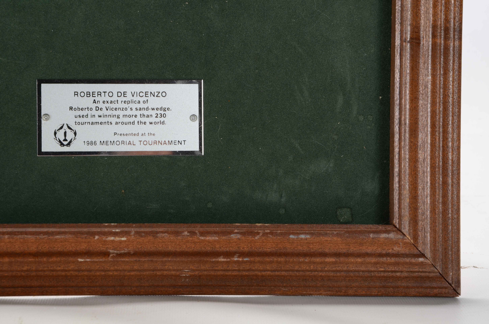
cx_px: 244
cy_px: 162
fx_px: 1525
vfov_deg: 12.1
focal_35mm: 112
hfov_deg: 18.2
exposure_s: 1/160
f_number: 14
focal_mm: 75
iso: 200
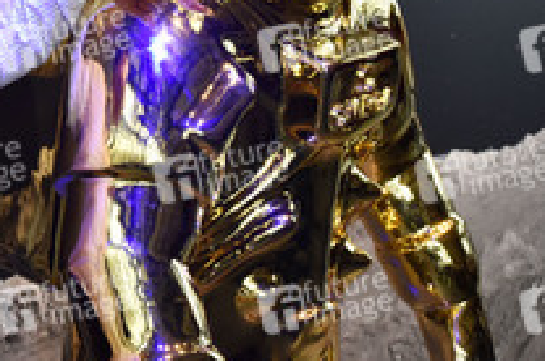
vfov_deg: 14.7
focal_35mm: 91
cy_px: -24
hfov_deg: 21.6
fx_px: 1375
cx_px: -7
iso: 2500
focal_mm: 42
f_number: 7.1
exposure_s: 1/250
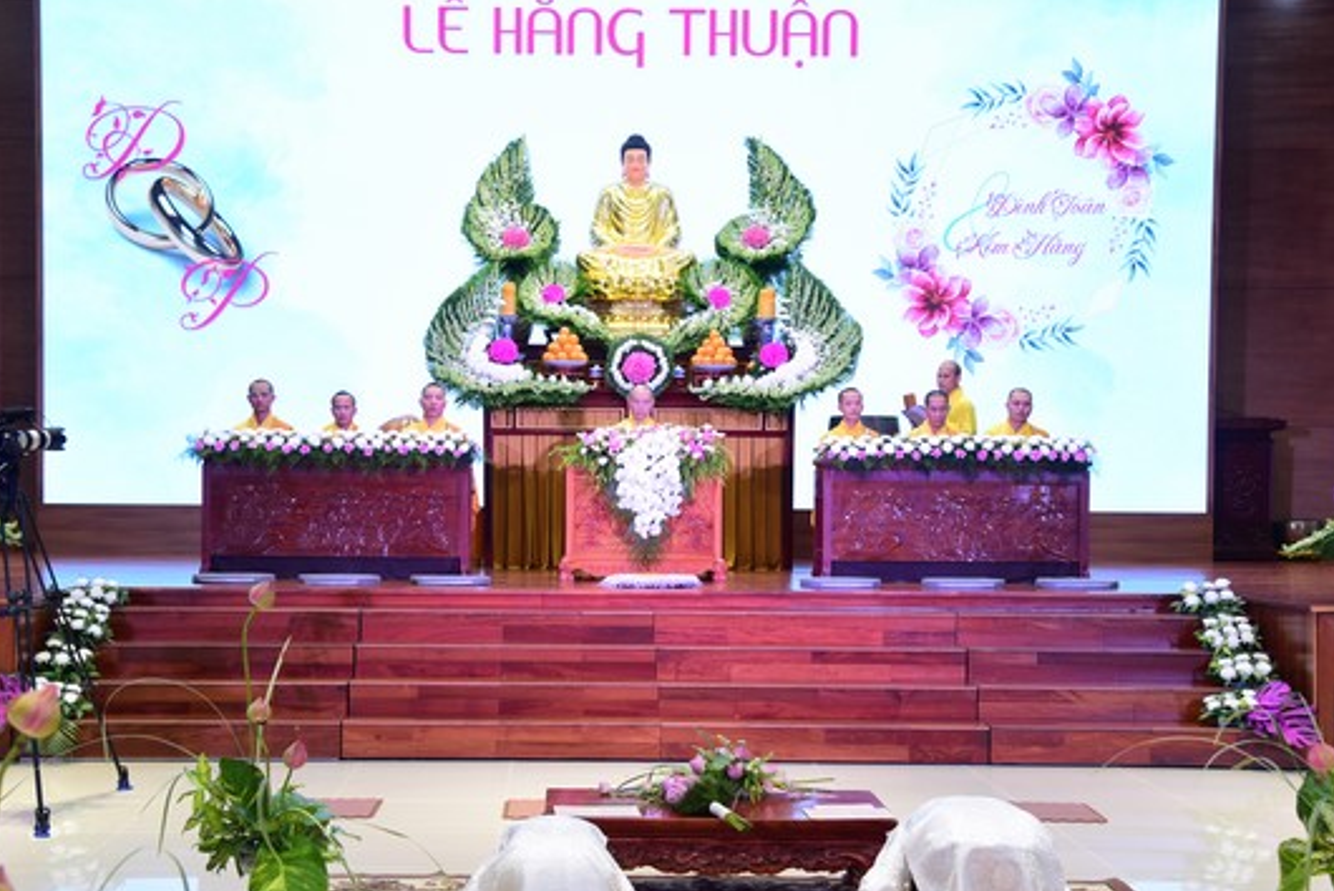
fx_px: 2002
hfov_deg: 36.8
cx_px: 602
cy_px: 493
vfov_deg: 25.1
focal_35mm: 54
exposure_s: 1/80
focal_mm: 44
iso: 1250
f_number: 5
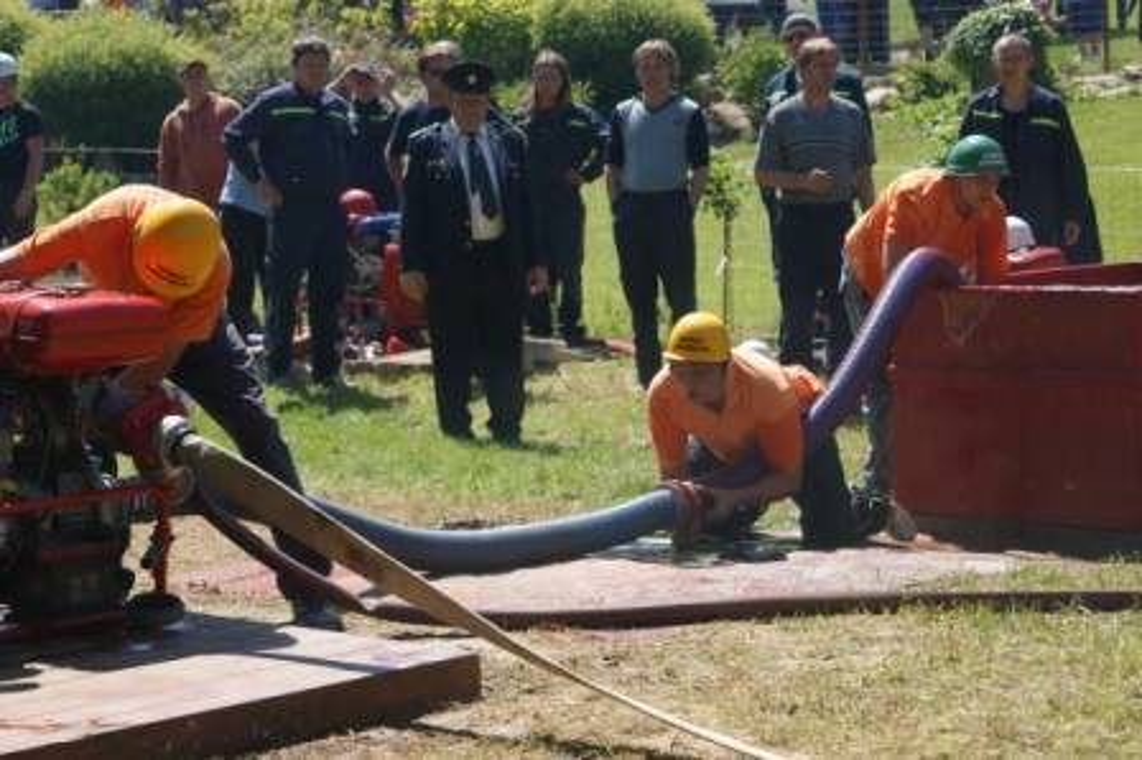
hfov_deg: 19.5
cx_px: 571
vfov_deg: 13.0
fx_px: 3328
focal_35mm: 105
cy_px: 380
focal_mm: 70
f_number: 5.6
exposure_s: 1/250
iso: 100
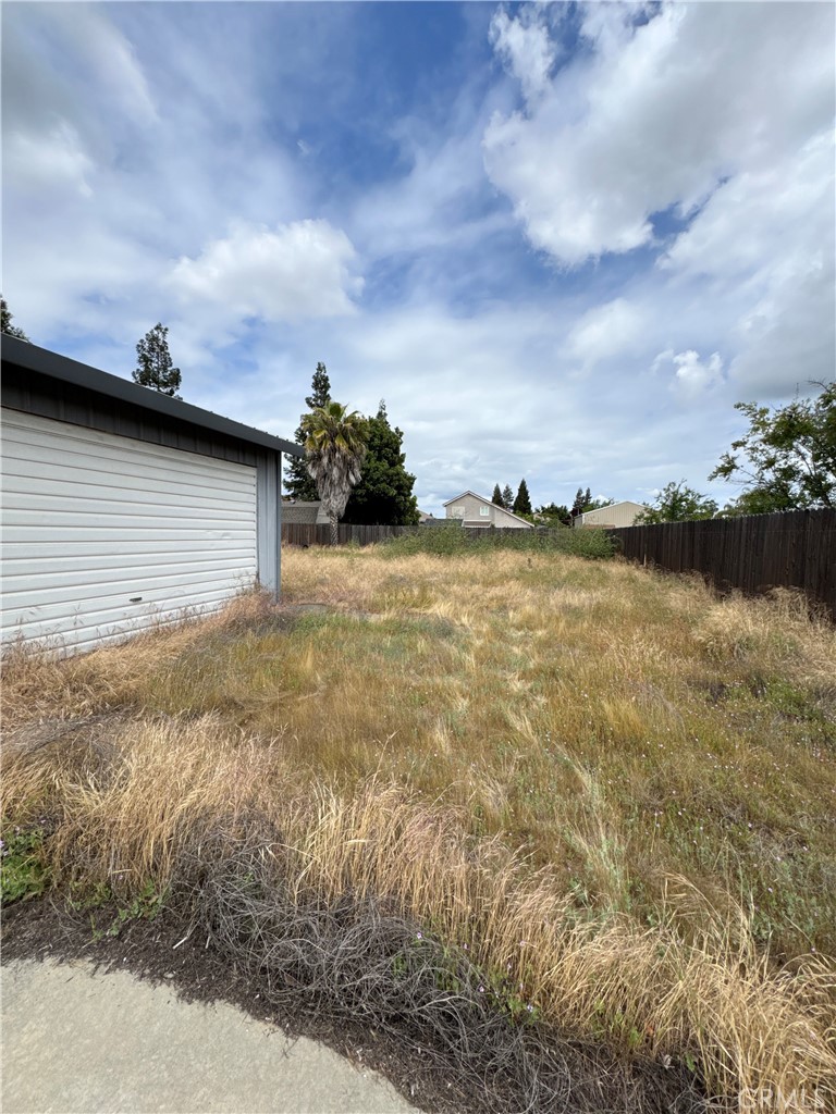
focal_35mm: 14
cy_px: 557
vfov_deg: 102.1
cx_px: 418
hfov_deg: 85.7
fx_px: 451
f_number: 2.2
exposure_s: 1/2770
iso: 50
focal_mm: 2.22
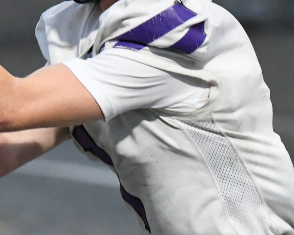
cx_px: 134
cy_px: -31
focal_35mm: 950
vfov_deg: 1.6
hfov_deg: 2.0
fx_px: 8264
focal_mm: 270
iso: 10000
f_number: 6.3
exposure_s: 1/800
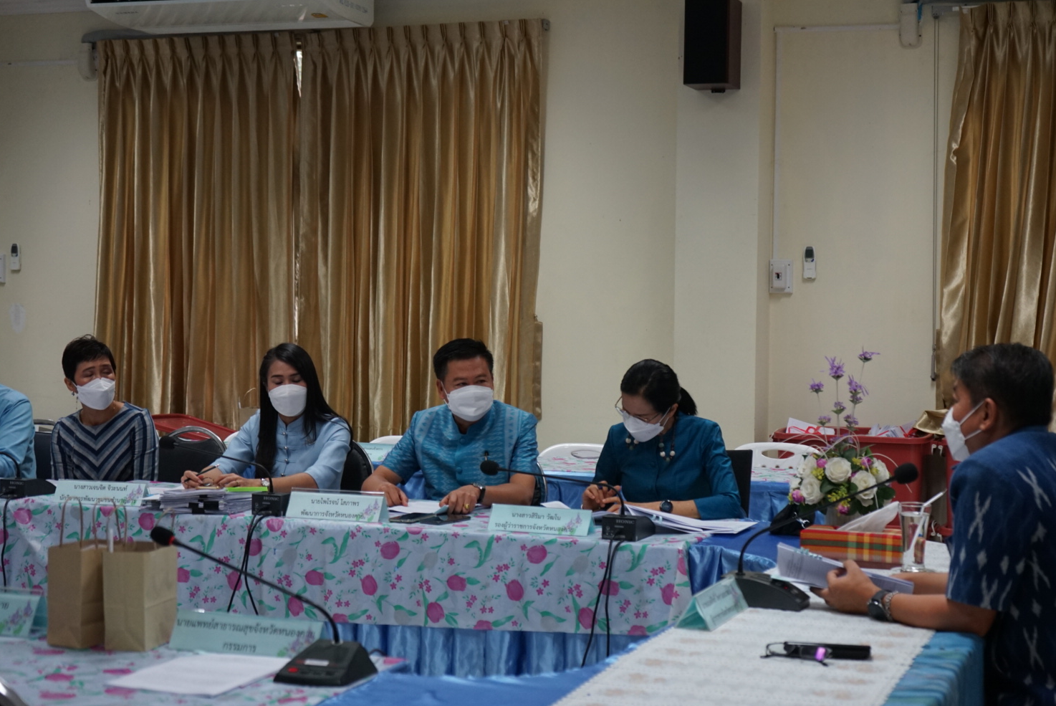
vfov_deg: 23.8
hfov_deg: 35.0
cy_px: 328
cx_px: 559
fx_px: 1673
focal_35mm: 57
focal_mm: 52
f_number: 5
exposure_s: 1/160
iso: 1250
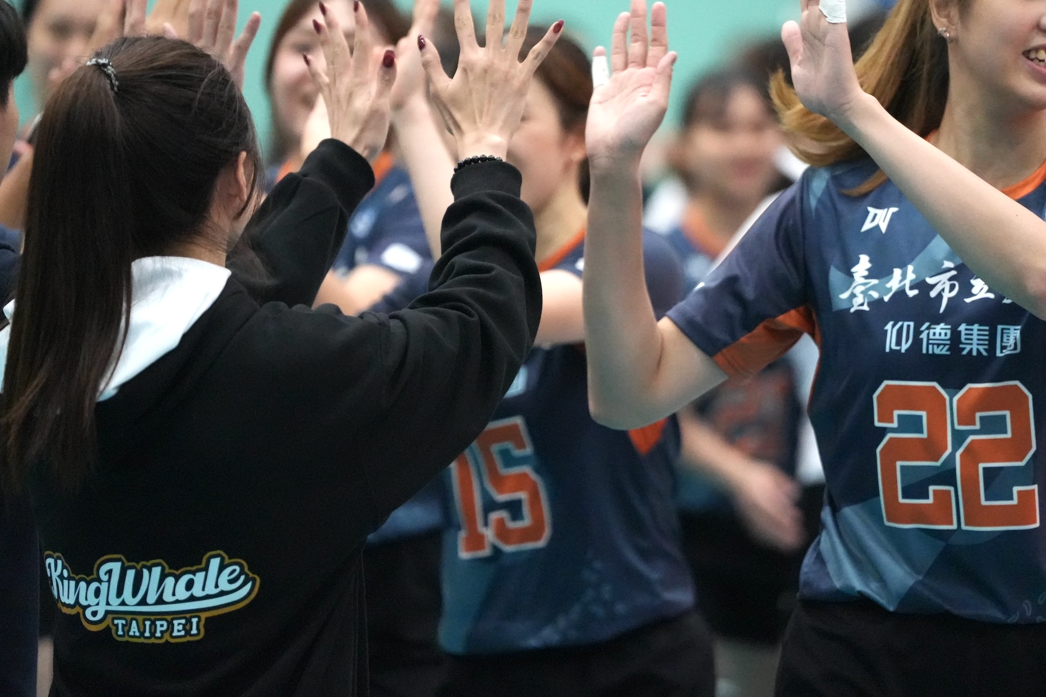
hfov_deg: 8.8
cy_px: 255
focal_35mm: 235
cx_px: 579
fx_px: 6828
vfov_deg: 5.8
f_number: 2.8
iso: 12800
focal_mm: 180
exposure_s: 1/1000
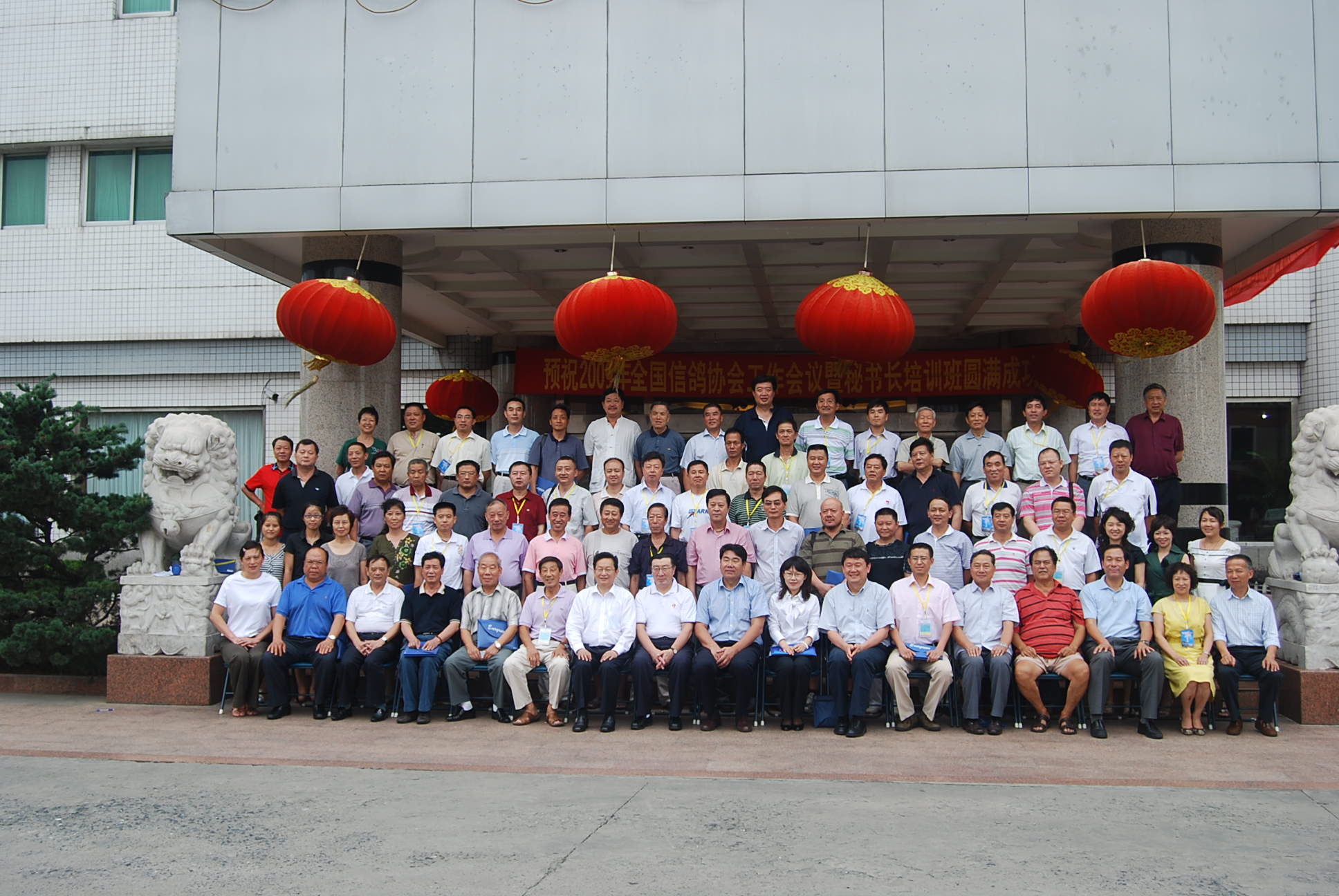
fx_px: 1341
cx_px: 670
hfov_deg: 53.1
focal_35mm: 36
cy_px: 448
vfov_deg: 37.0
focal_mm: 24
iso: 100
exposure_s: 1/125
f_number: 5.6
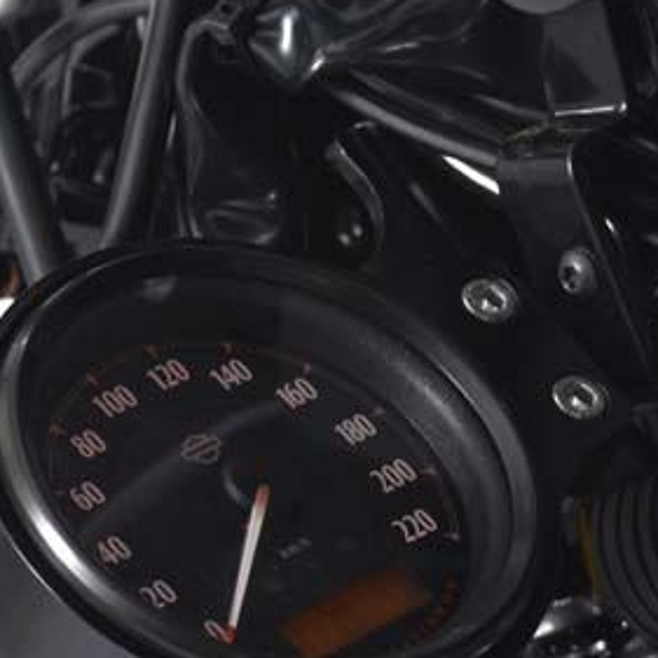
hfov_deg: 4.3
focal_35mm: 409
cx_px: 541
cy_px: 373
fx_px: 8796
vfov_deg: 4.3
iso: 100
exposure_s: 1/5
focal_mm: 150
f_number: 11
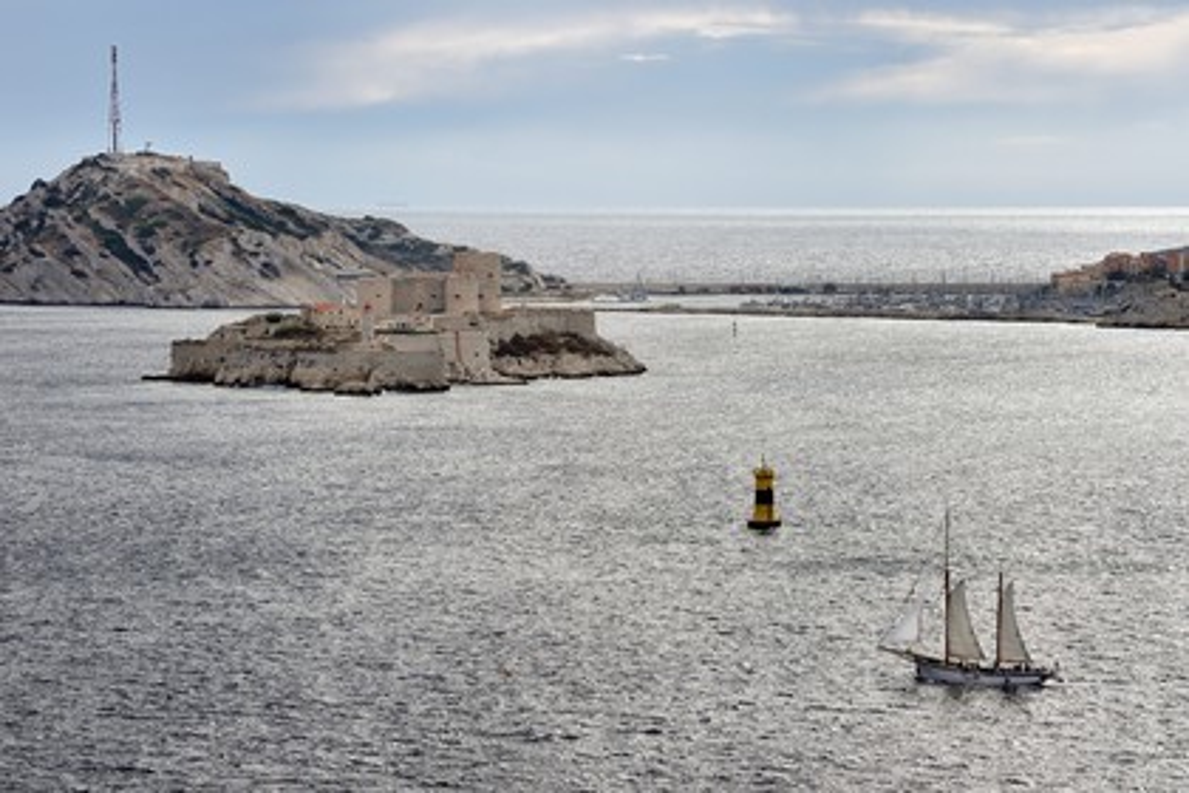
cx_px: 594
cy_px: 396
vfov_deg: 6.9
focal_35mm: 200
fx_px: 6605
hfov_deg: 10.3
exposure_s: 1/320
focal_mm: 200
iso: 200
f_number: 13
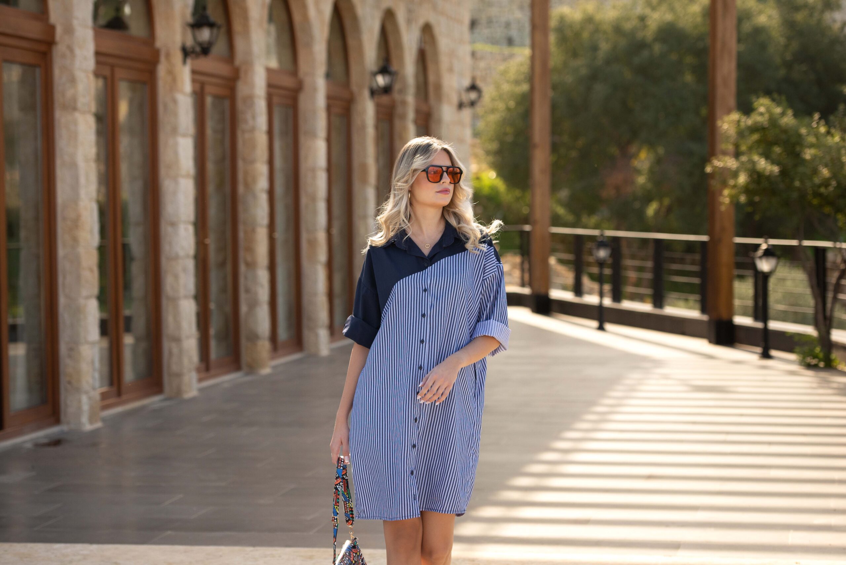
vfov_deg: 13.7
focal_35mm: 100
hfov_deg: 20.4
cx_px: 423
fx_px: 2351
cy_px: 282
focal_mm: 100
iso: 500
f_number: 3.5
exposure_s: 1/2000
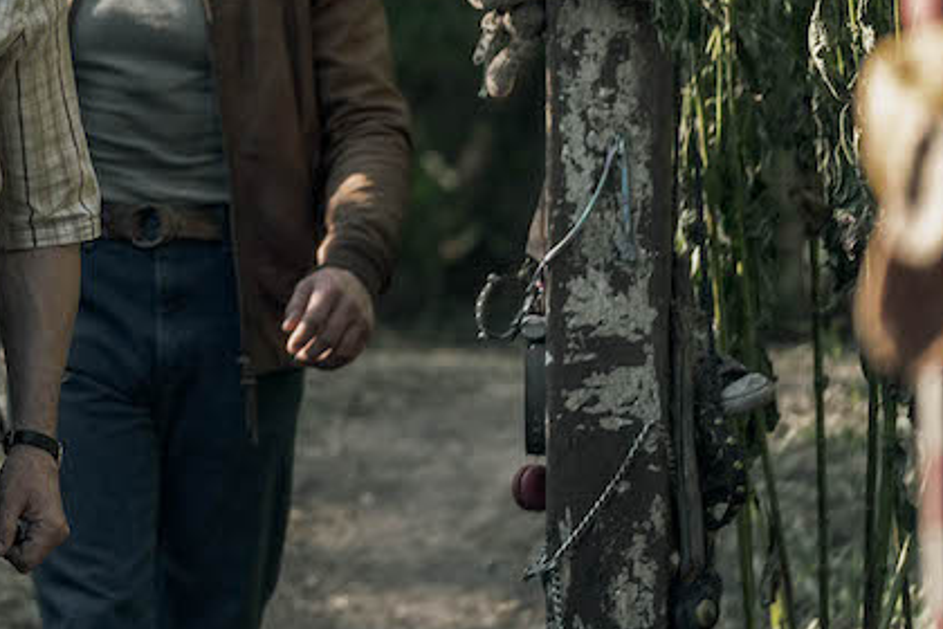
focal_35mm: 334
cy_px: -137
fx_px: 8748
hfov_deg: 6.1
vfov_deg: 4.1
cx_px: -263
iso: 400
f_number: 3.2
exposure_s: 1/800
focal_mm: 117
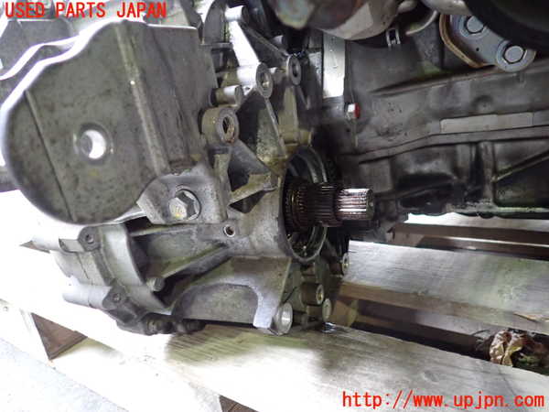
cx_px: 274
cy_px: 206
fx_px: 396
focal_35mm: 25
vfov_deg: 54.9
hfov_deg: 69.4
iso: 800
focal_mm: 4.5
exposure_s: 1/30
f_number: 2
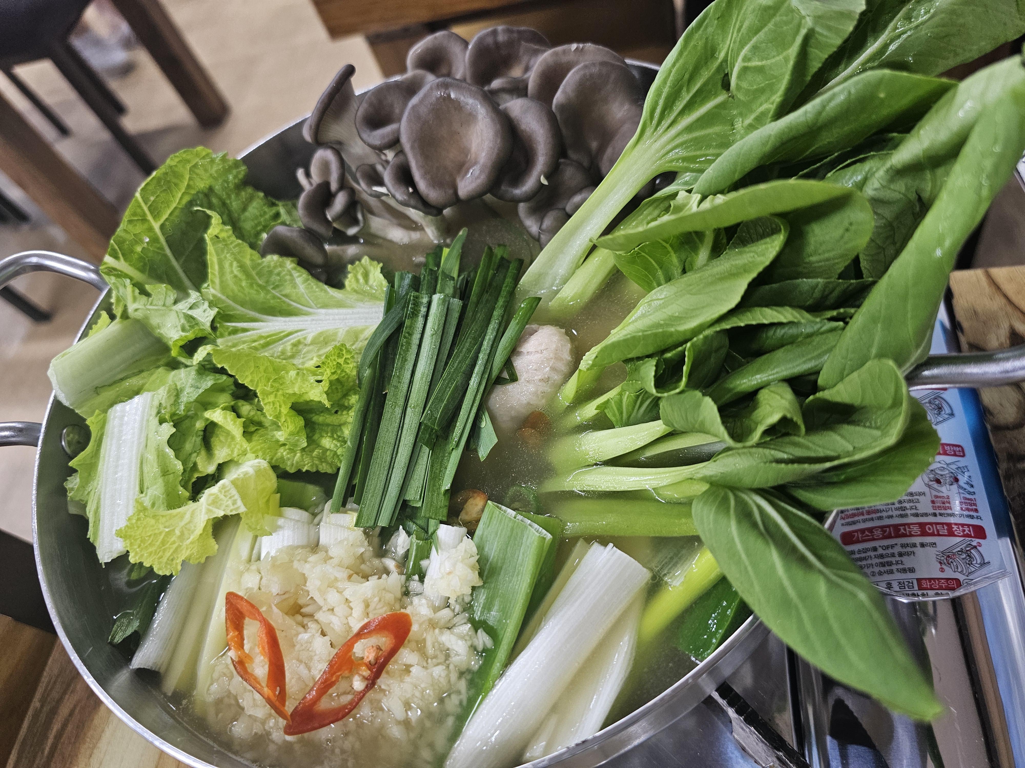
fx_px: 681
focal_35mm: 23
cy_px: 384
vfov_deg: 58.9
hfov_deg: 73.9
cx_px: 512
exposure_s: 1/120
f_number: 1.7
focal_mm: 6.3
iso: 250
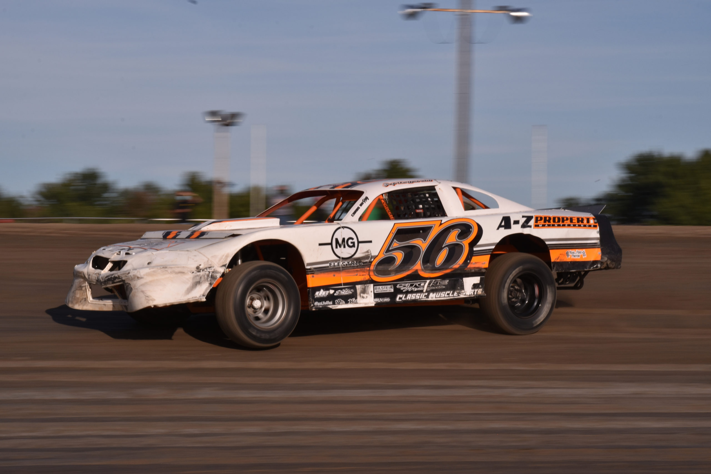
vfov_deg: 9.3
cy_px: 237
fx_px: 2903
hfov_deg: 14.0
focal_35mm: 147
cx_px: 356
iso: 200
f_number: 25
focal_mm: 98
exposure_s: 1/200
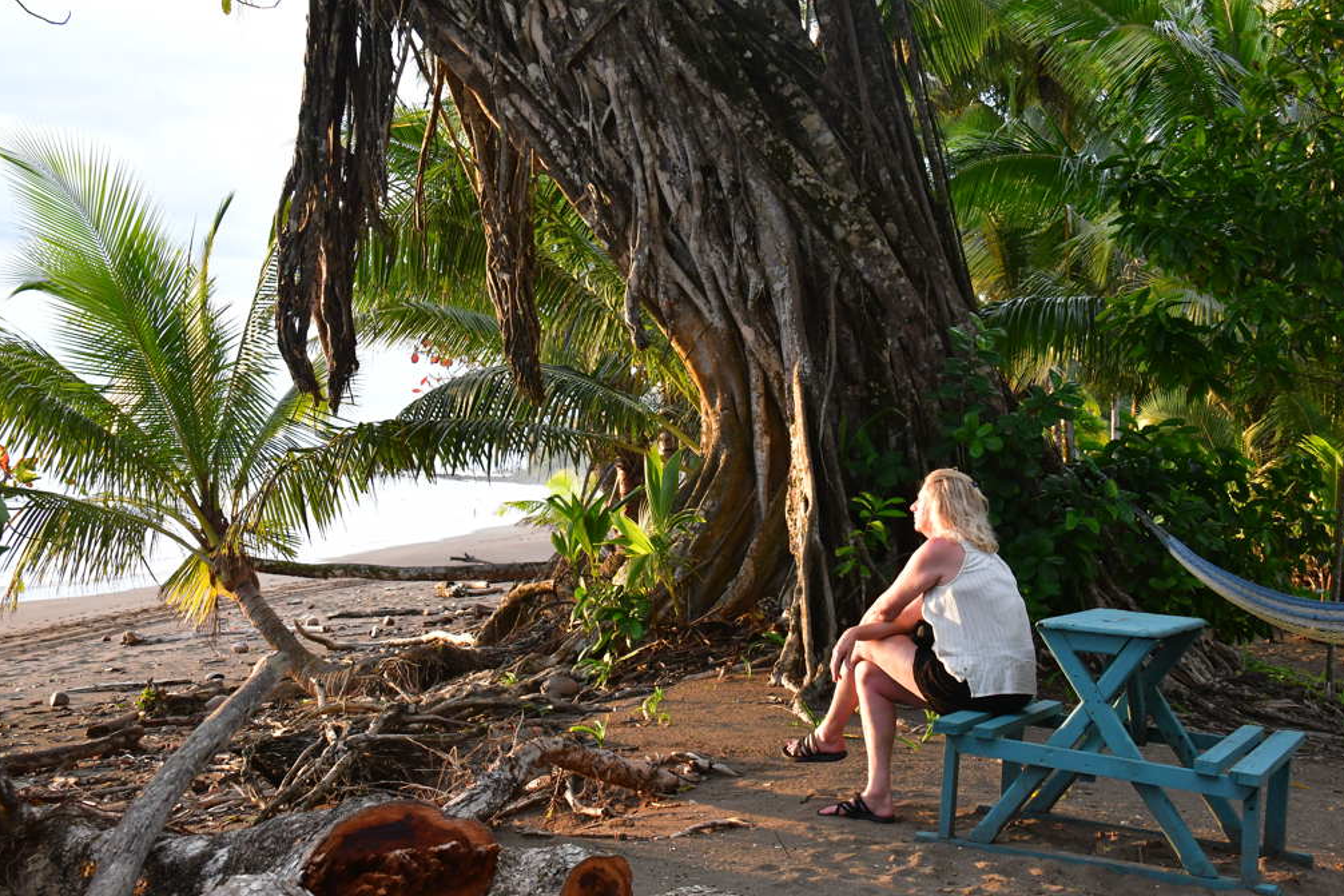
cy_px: 455
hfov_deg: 34.5
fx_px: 2165
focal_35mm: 58
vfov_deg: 23.4
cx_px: 679
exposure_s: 1/60
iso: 1800
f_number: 8
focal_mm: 38
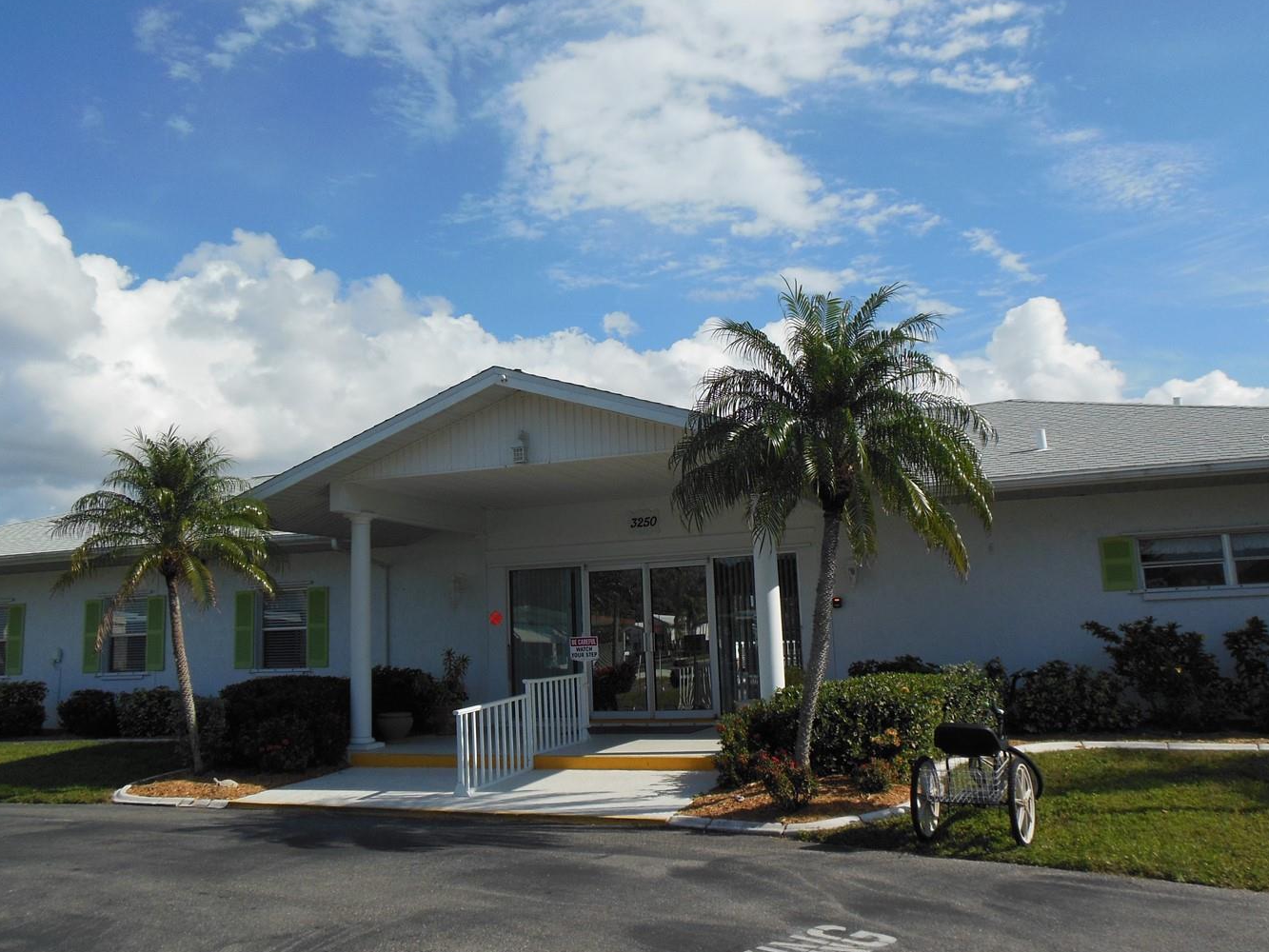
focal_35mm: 30
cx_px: 589
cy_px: 441
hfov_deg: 59.9
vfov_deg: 46.8
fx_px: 1100
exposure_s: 1/640
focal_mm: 4.5
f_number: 6.4
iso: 125
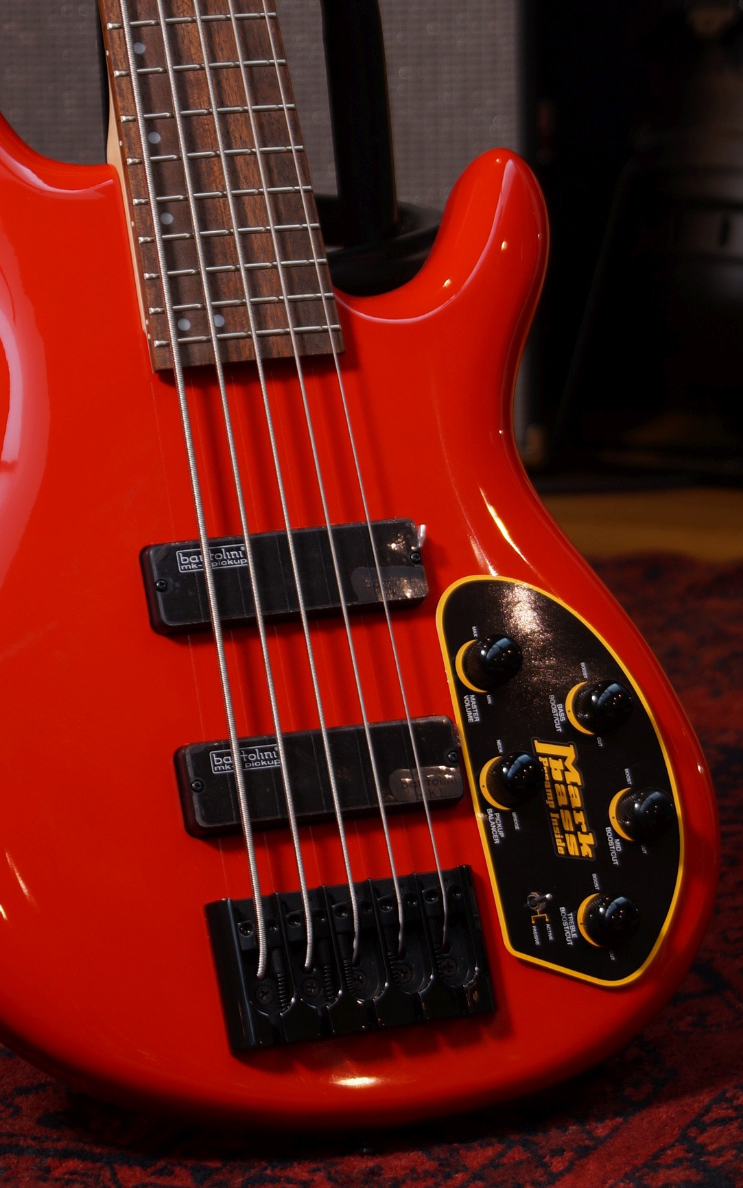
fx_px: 4301
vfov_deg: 15.7
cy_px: 435
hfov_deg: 9.9
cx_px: 209
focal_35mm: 133
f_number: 5
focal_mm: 55
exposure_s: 1/20
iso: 100
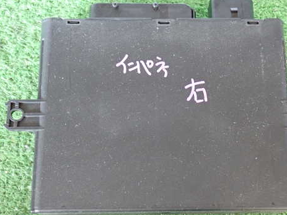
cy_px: 112
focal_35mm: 57
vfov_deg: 25.6
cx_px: 168
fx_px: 472
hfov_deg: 33.7
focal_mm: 7.84
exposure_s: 1/30
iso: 800
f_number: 2.9
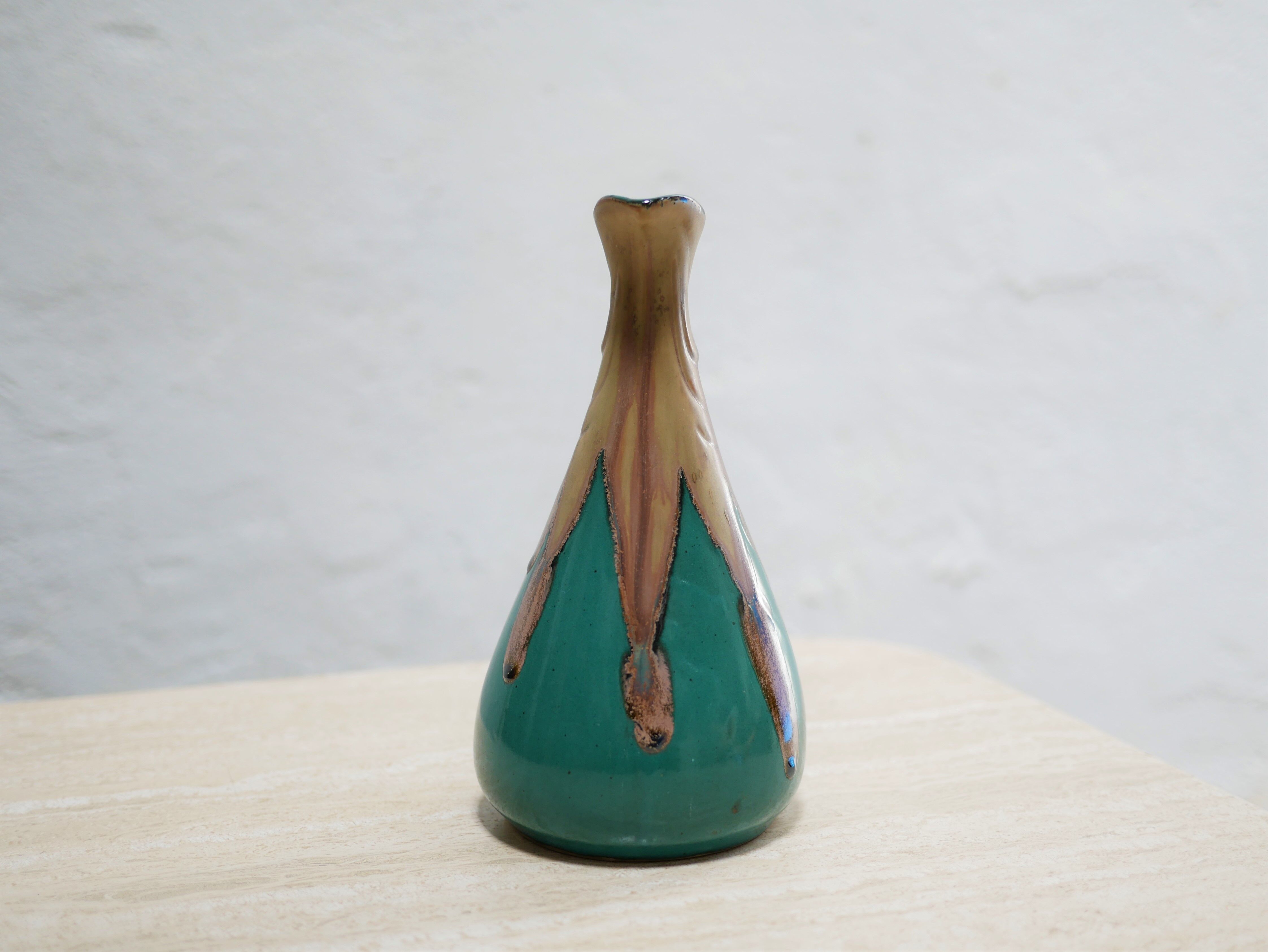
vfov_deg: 36.0
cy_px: 476
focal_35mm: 40
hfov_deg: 46.8
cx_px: 634
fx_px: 1466
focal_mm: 20
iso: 200
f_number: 1.7
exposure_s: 1/100
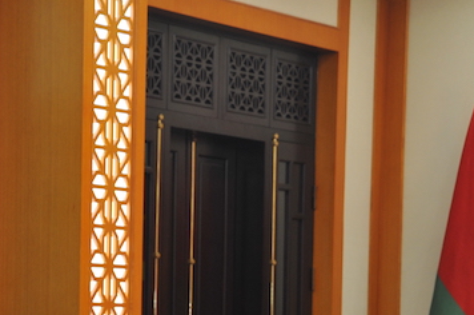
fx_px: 2366
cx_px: 111
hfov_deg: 11.4
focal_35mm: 180
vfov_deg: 7.6
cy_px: 339
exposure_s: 1/100
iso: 1000
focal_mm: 80
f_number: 5.6
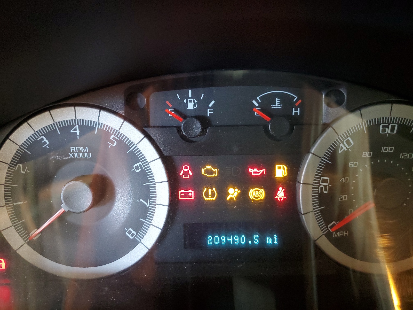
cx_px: 206
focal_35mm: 26
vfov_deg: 53.1
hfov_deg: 67.3
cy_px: 155
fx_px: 310
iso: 323
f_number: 1.5
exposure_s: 1/24
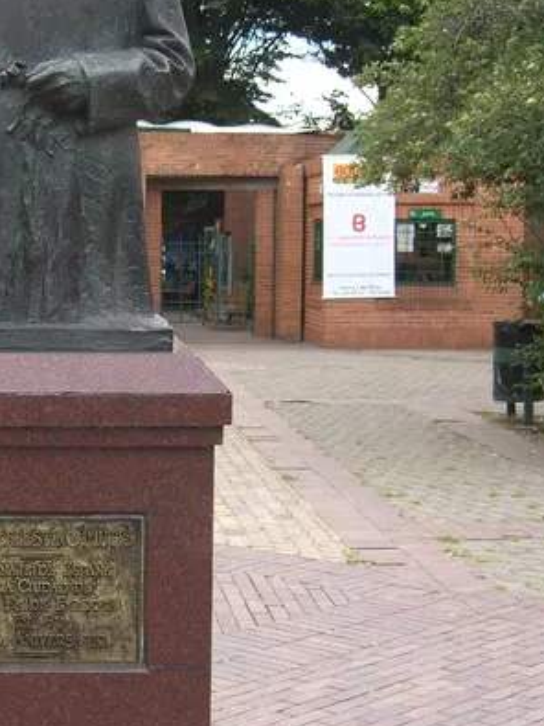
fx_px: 1614
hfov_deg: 18.7
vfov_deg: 25.3
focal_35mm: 77
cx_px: 33
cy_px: 340
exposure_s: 1/250
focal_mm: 7.9
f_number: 2.8
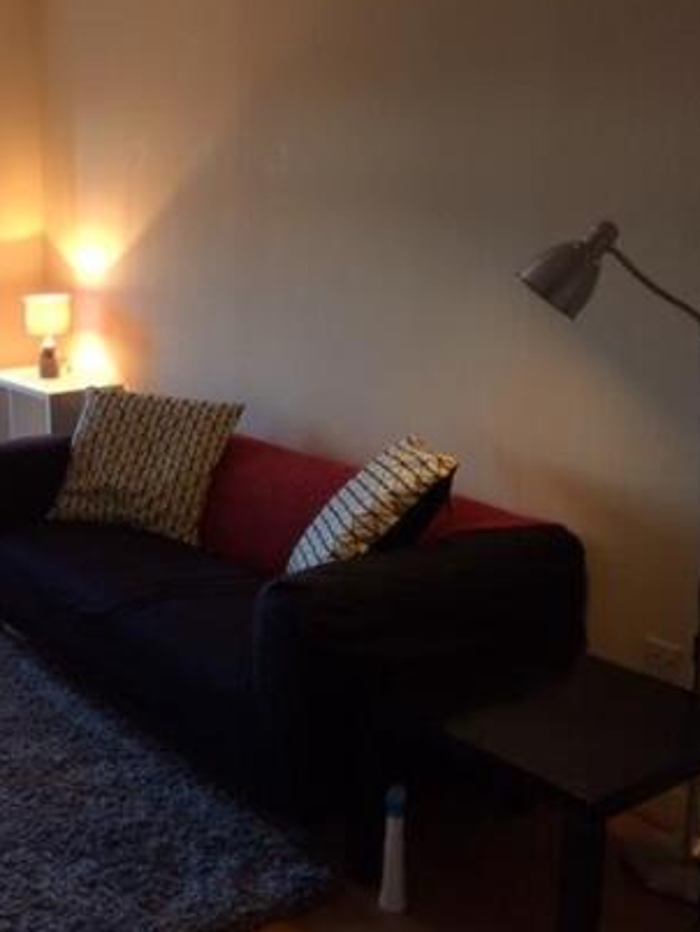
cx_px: 38
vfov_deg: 44.8
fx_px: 1131
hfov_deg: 32.3
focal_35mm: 42
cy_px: 476
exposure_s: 1/33
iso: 100
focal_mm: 4.15
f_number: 2.2
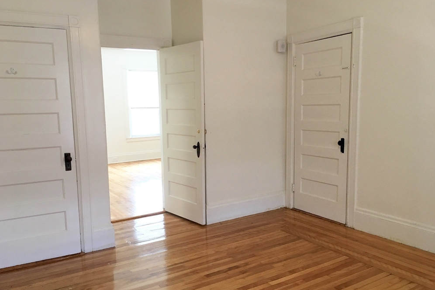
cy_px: 155
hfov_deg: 60.3
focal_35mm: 31
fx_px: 375
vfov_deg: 42.3
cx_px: 217
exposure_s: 1/30
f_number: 2.2
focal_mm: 4.15
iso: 80
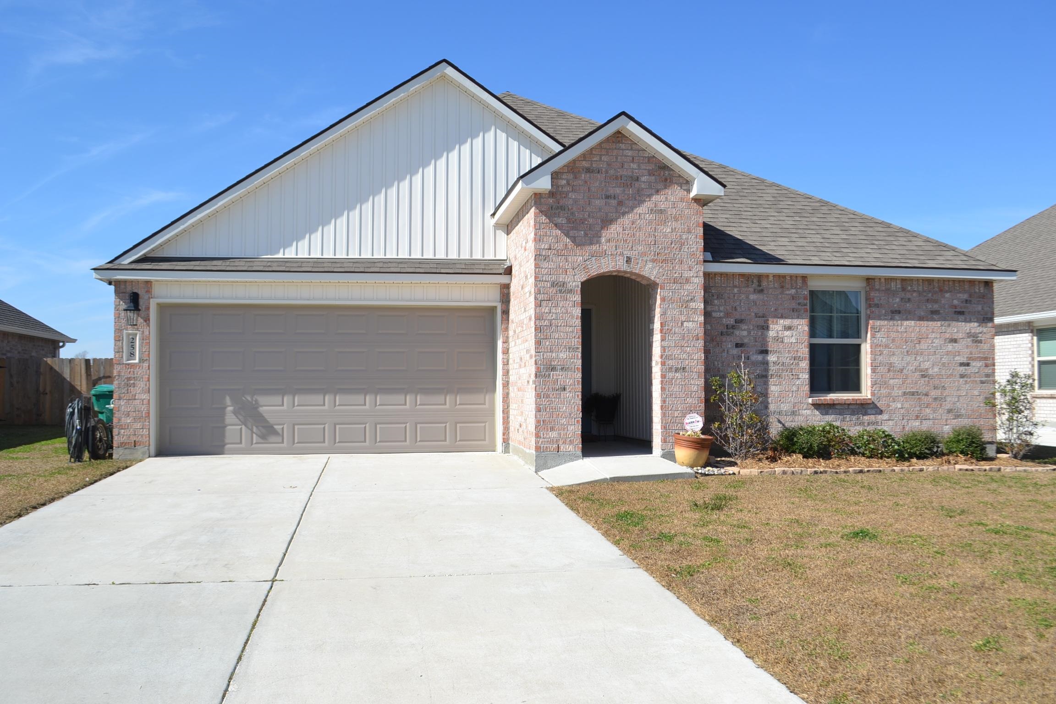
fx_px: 880
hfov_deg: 61.9
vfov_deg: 43.6
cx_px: 528
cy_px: 352
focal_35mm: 30
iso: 100
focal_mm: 20
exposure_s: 1/250
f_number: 8
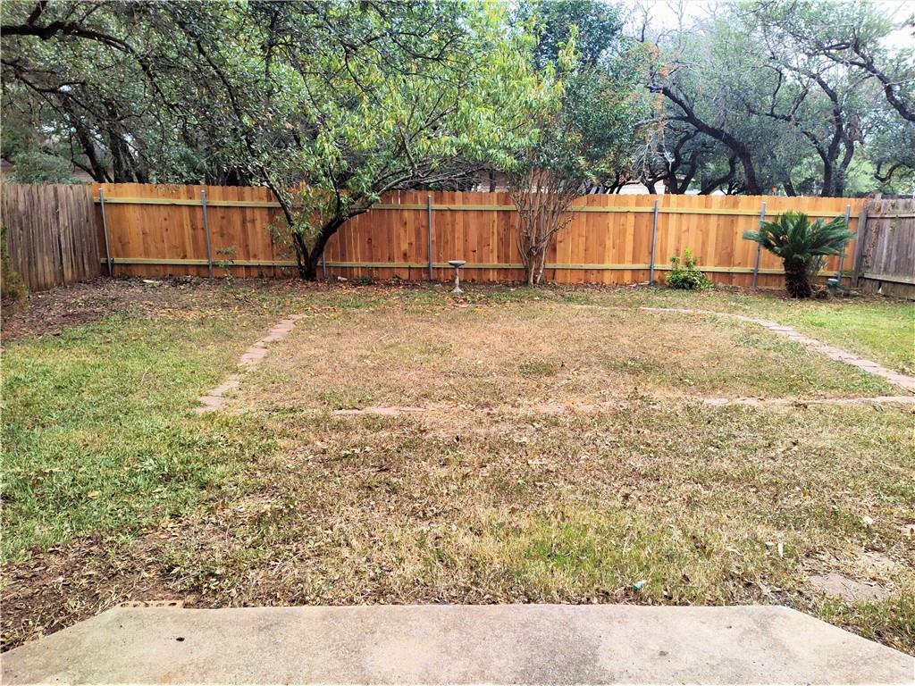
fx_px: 714
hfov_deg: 65.3
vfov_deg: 51.4
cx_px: 458
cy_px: 343
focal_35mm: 27
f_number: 1.79
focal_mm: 4.71
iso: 112
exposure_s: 1/428
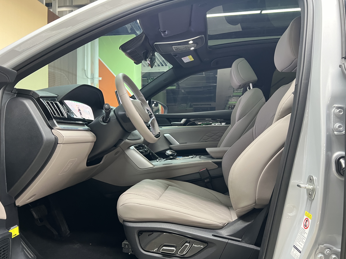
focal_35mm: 26
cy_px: 130
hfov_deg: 67.3
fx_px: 260
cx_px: 173
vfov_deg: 53.1
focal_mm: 5.7
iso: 640
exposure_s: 1/25
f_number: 1.5
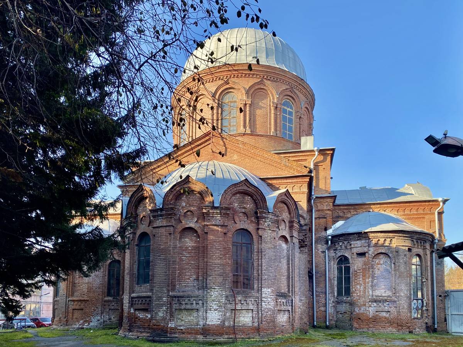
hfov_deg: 67.3
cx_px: 232
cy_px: 174
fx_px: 348
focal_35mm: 26
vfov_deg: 53.1
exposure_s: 1/623
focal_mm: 4.25
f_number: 1.8
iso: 32
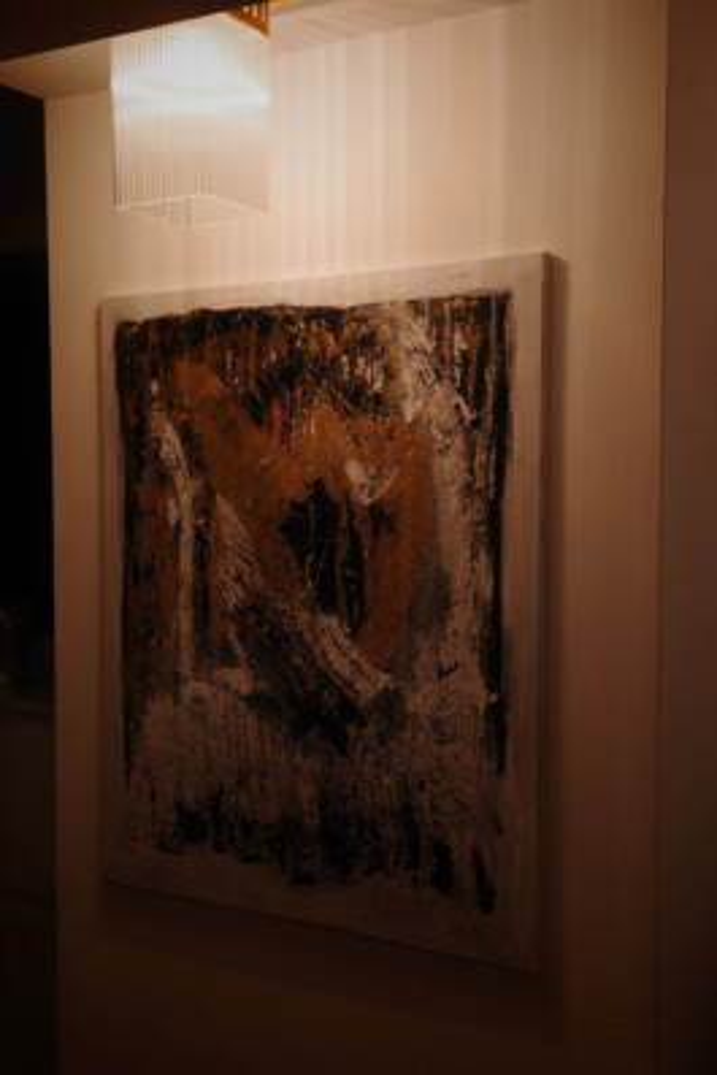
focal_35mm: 40
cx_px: 358
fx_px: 1194
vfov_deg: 48.4
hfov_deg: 33.4
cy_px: 538
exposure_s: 1/40
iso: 200
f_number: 2.8
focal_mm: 26
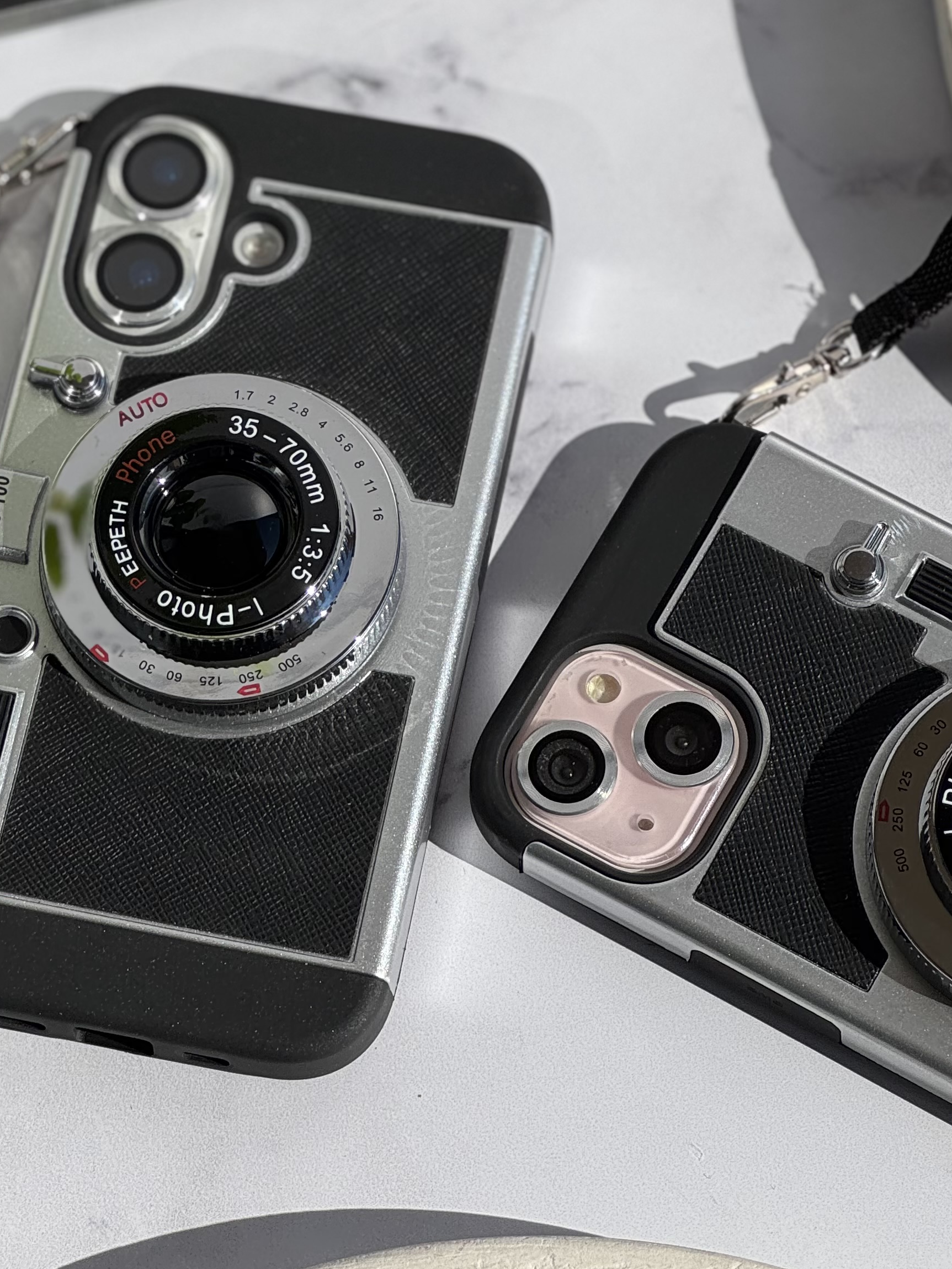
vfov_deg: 14.5
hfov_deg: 11.0
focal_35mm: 135
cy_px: 291
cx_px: 273
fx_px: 4950
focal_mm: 9
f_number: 2.8
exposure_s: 1/1014
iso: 25
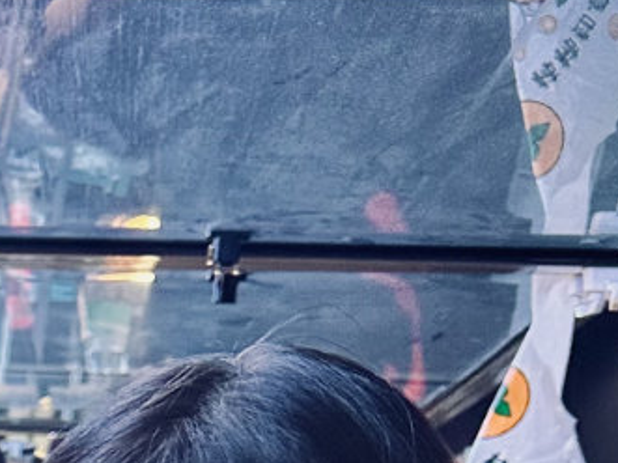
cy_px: 1100
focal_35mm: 116
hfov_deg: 15.6
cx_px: -327
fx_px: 2070
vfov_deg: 10.9
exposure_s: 1/56
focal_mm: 6.9
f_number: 1.8
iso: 160
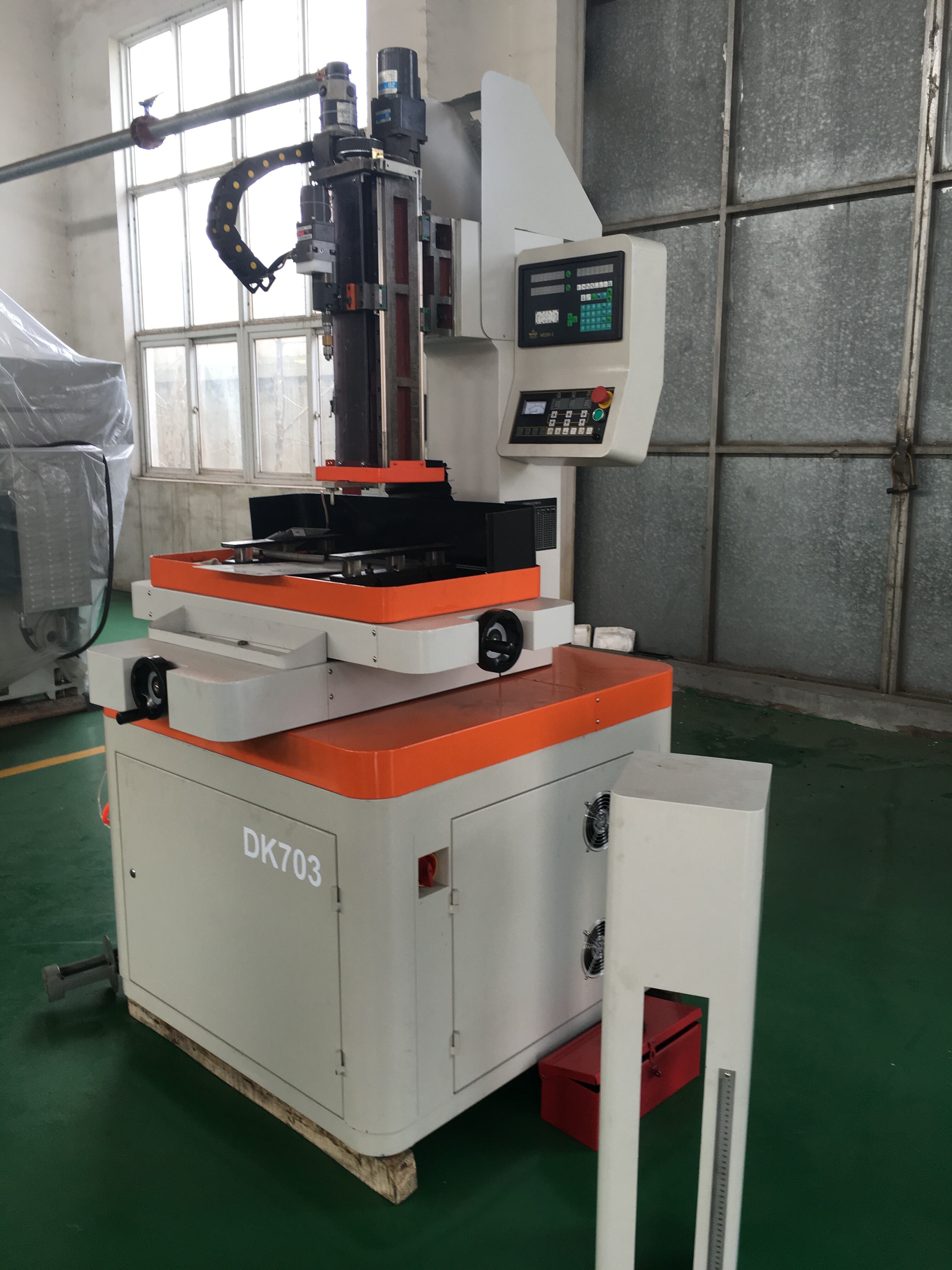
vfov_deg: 61.7
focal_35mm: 29
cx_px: 476
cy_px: 635
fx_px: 1063
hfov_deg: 48.2
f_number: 2.2
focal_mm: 4.15
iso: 25
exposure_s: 1/50
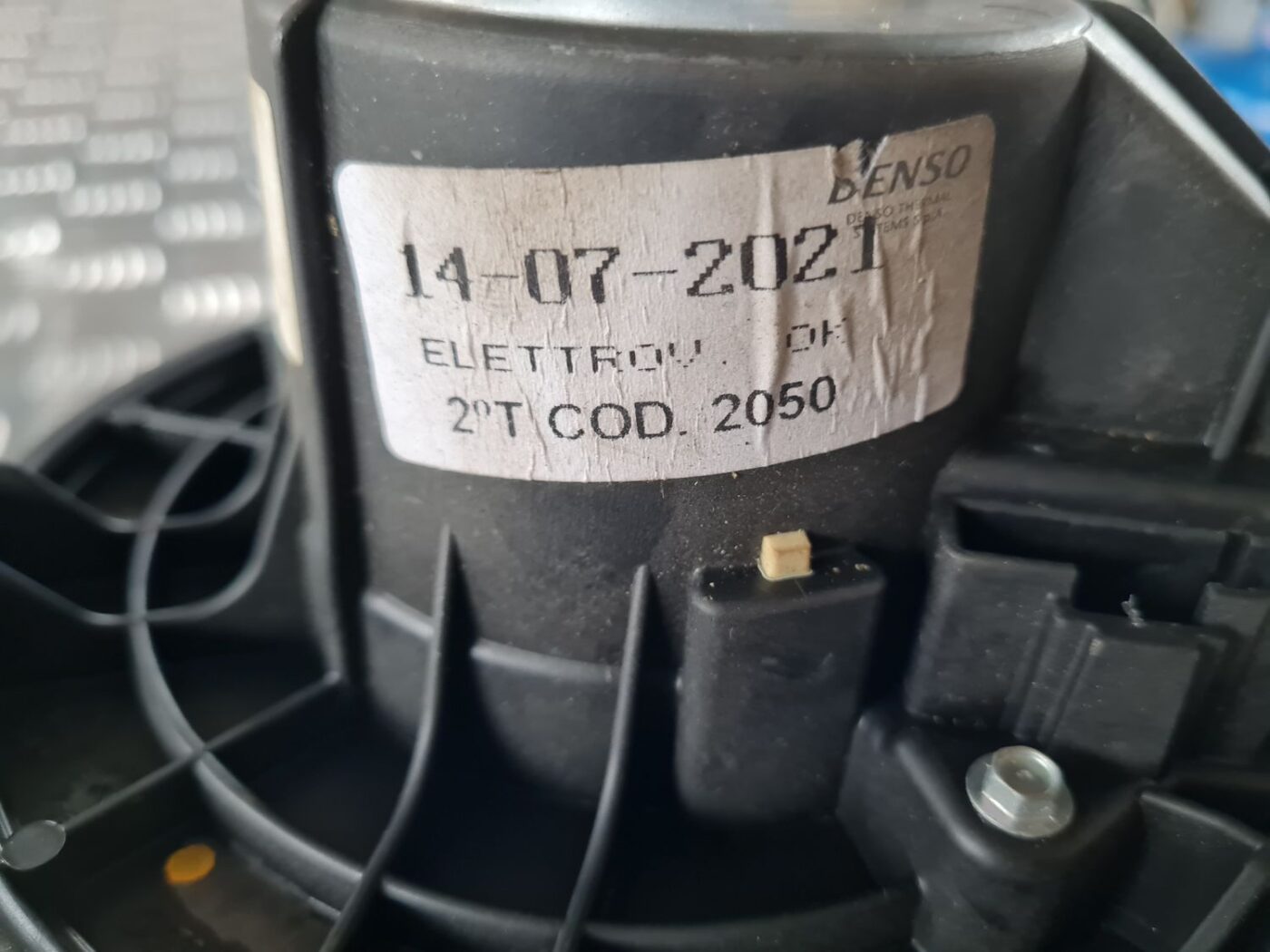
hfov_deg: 67.3
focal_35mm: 26
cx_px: 635
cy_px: 476
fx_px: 954
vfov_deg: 53.1
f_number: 1.8
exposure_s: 1/50
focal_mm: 5.4
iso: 400
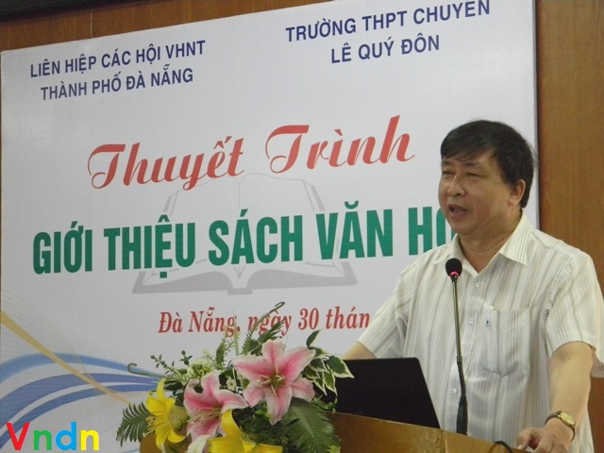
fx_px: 1832
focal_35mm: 105
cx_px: 302
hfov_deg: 18.7
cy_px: 226
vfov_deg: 14.1
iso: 400
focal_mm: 19
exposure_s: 1/30.5
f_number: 4.7
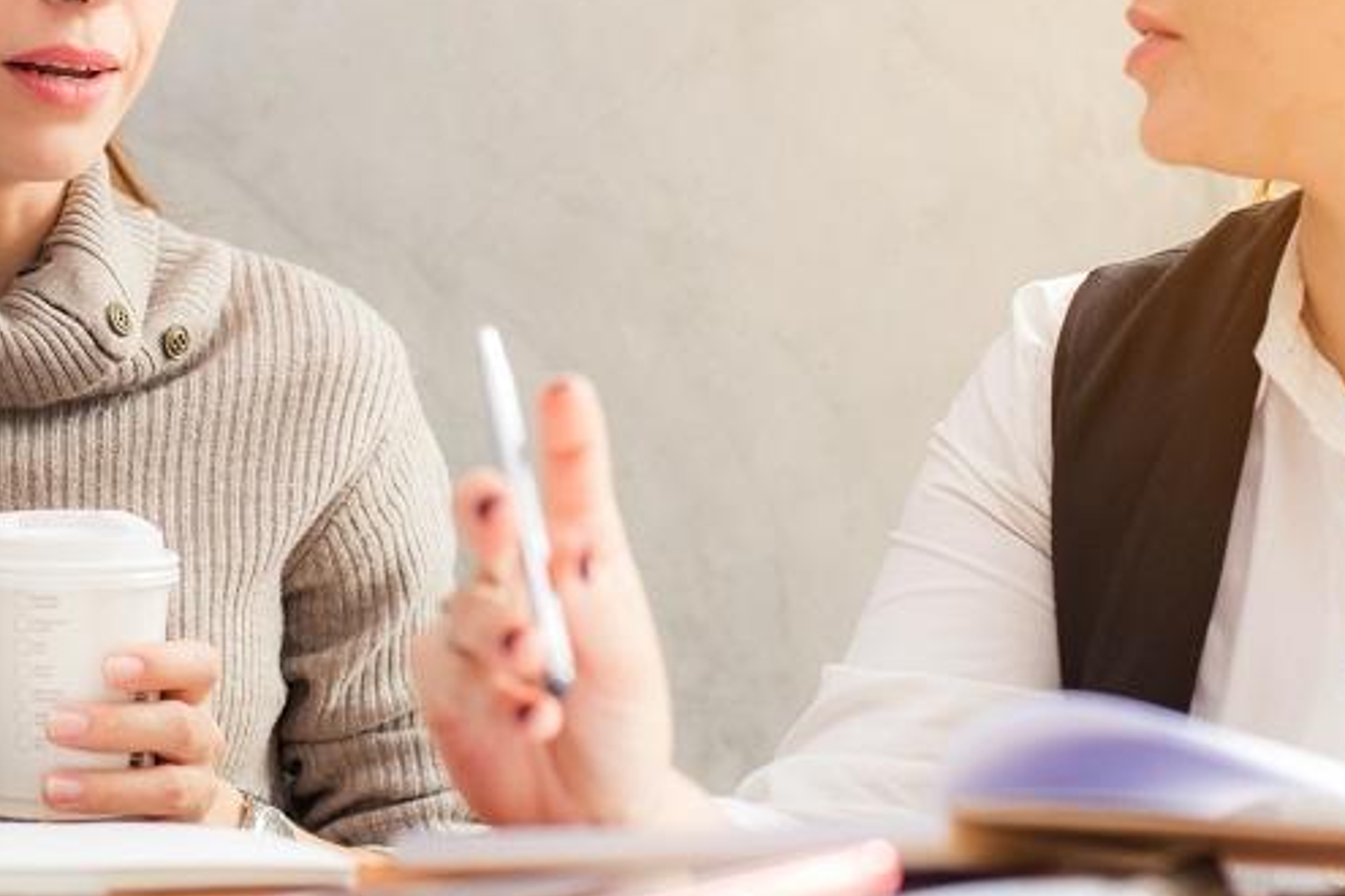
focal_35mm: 97
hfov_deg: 21.0
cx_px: 557
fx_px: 3624
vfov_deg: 14.0
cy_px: 157
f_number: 3.5
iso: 400
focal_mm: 50
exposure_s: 1/100
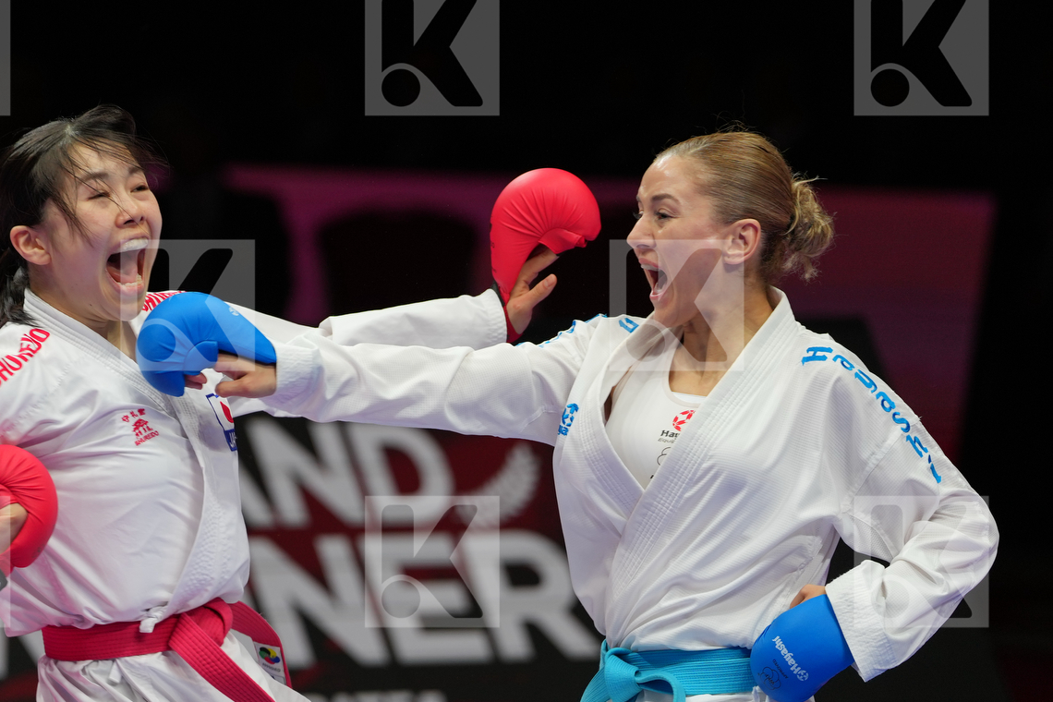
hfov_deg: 5.4
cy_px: 306
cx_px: 432
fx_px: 11202
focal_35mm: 383
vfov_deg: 3.6
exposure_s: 1/1000
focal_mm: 182
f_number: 2.8
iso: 400
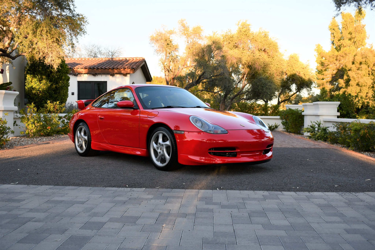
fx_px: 417
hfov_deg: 48.5
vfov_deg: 33.4
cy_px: 125
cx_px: 188
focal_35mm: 40
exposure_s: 1/250
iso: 220
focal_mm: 27
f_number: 5.6
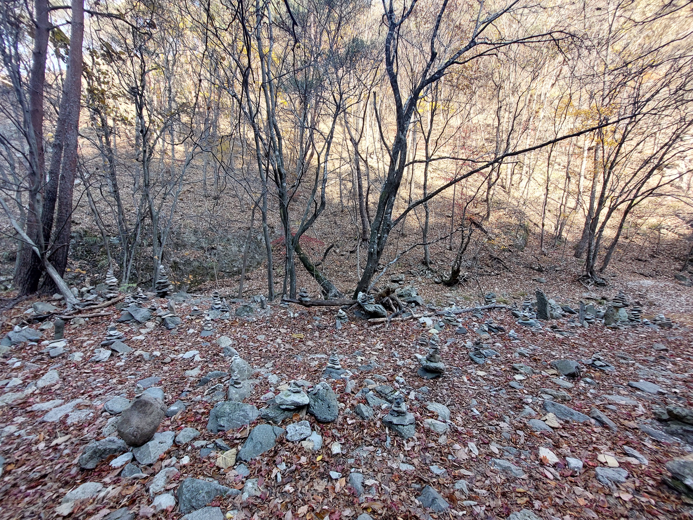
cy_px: 260
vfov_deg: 89.9
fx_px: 260
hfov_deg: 106.2
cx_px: 346
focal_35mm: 13
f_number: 2.2
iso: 80
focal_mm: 1.74
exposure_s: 1/120
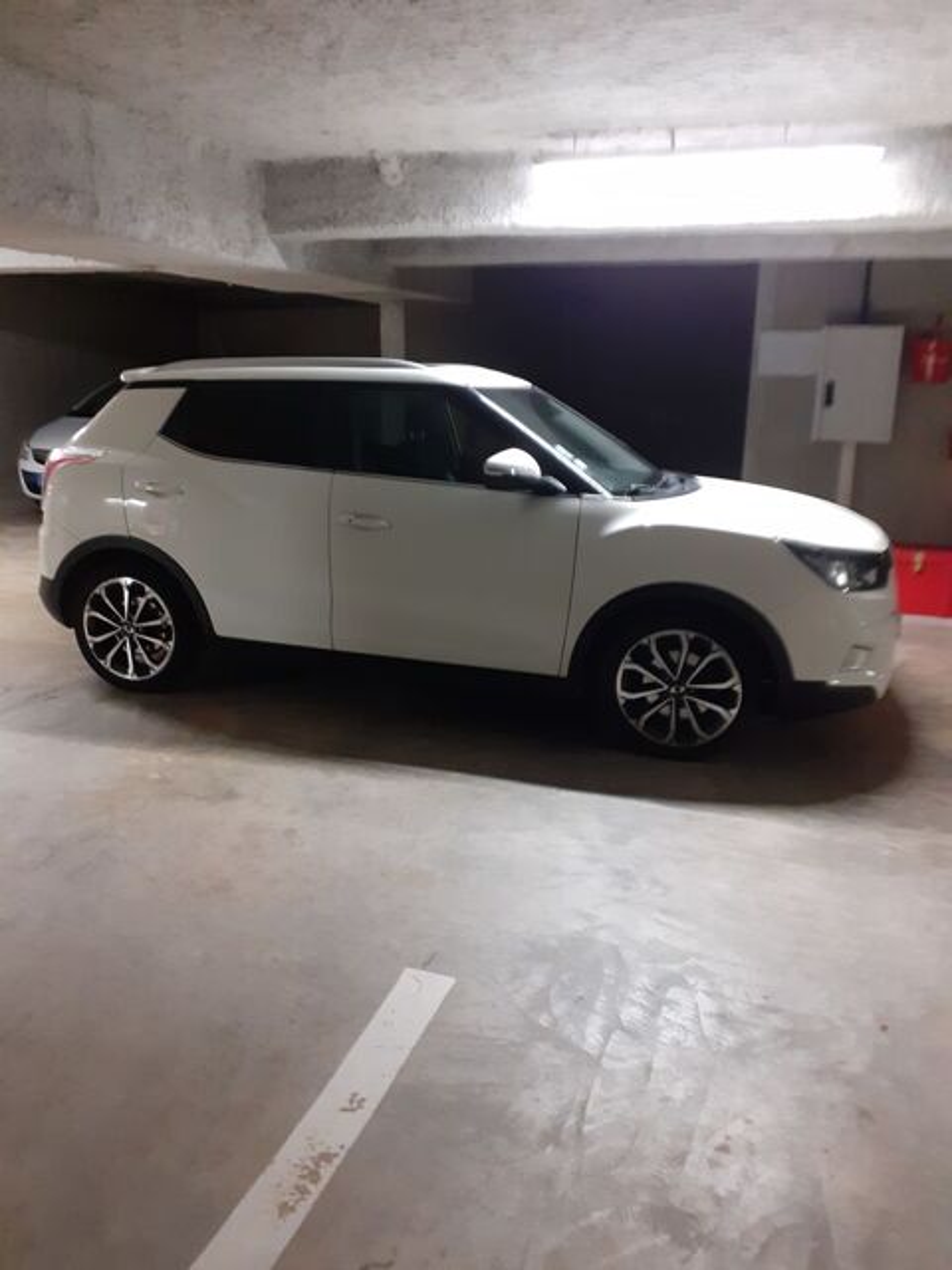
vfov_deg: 65.3
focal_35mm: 27
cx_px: 476
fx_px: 990
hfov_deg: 51.4
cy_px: 635
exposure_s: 1/33
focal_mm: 3.6
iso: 250
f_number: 1.9
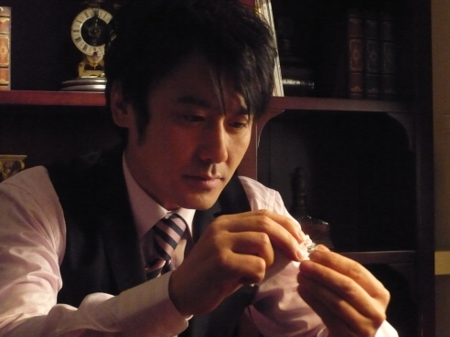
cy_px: 168
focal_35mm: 64
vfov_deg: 22.9
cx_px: 224
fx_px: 832
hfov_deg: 30.3
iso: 800
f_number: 4.3
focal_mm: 10.3
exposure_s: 1/8
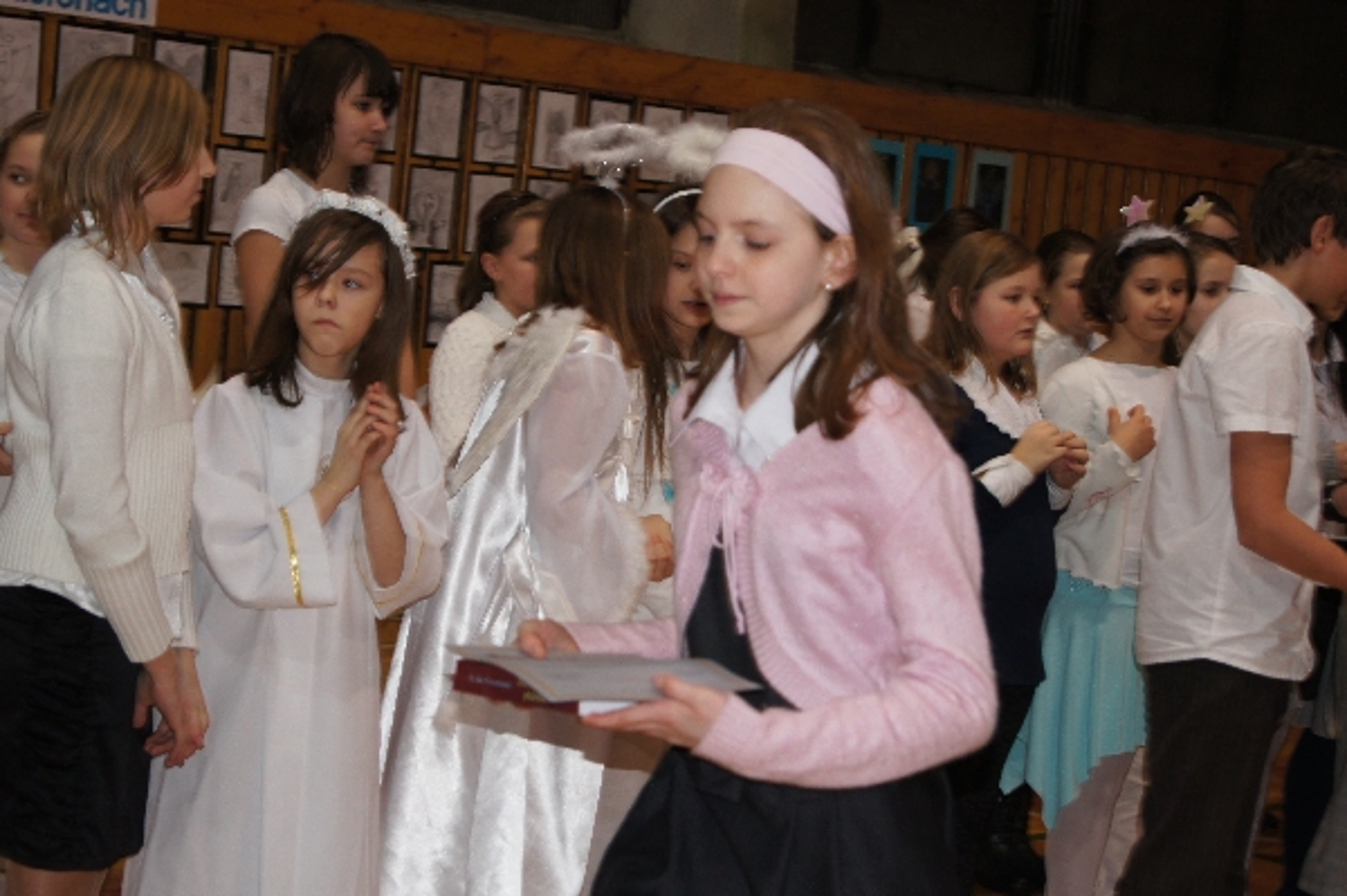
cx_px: 674
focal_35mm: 82
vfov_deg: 16.5
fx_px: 3084
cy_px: 448
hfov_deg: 24.6
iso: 800
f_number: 5.6
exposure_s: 1/100
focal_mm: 55
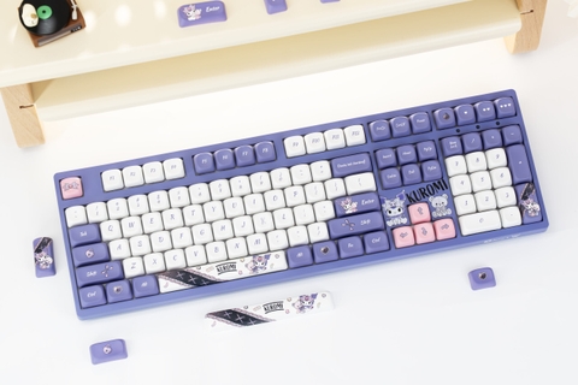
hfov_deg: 19.5
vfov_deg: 13.0
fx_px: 1686
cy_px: 192
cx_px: 289
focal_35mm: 105
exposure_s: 1/160
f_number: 6.3
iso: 640
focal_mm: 70
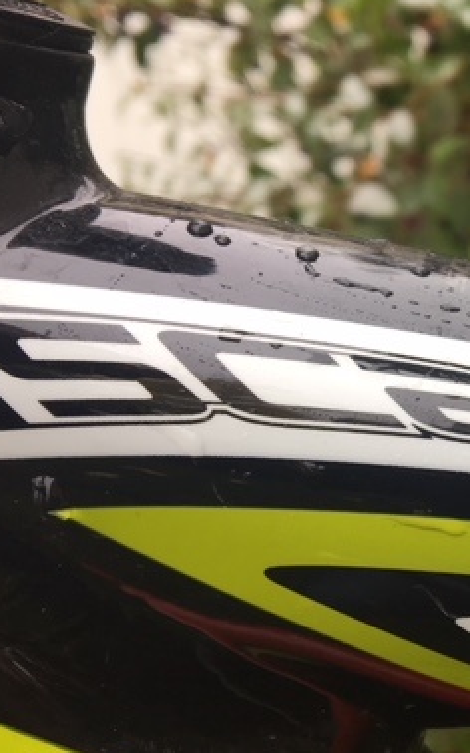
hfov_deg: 22.6
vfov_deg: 38.9
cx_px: 582
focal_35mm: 52
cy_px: 386
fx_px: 1067
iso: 32
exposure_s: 1/120
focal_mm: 4.15
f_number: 2.2
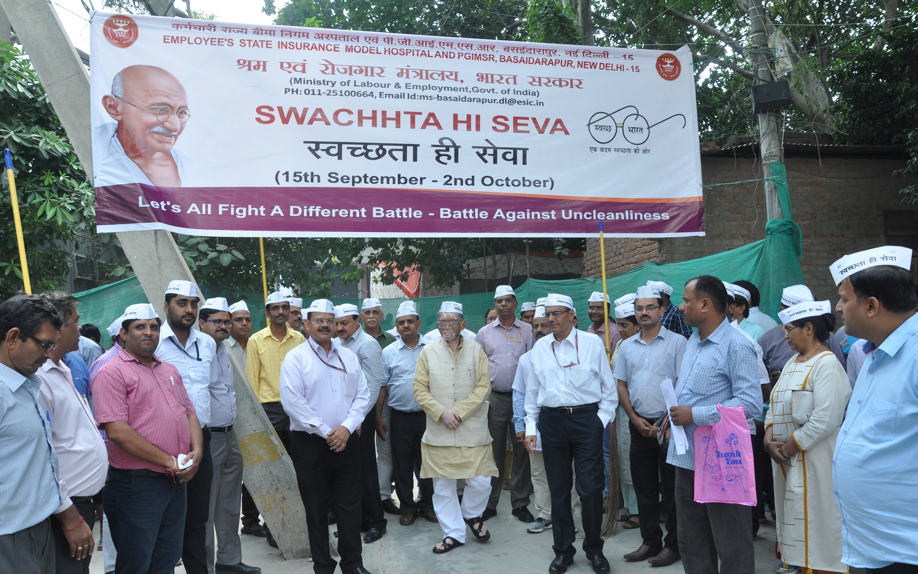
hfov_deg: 66.5
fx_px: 701
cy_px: 304
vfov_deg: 44.5
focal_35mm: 28
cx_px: 460
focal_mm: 18
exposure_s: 1/125
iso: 400
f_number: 9
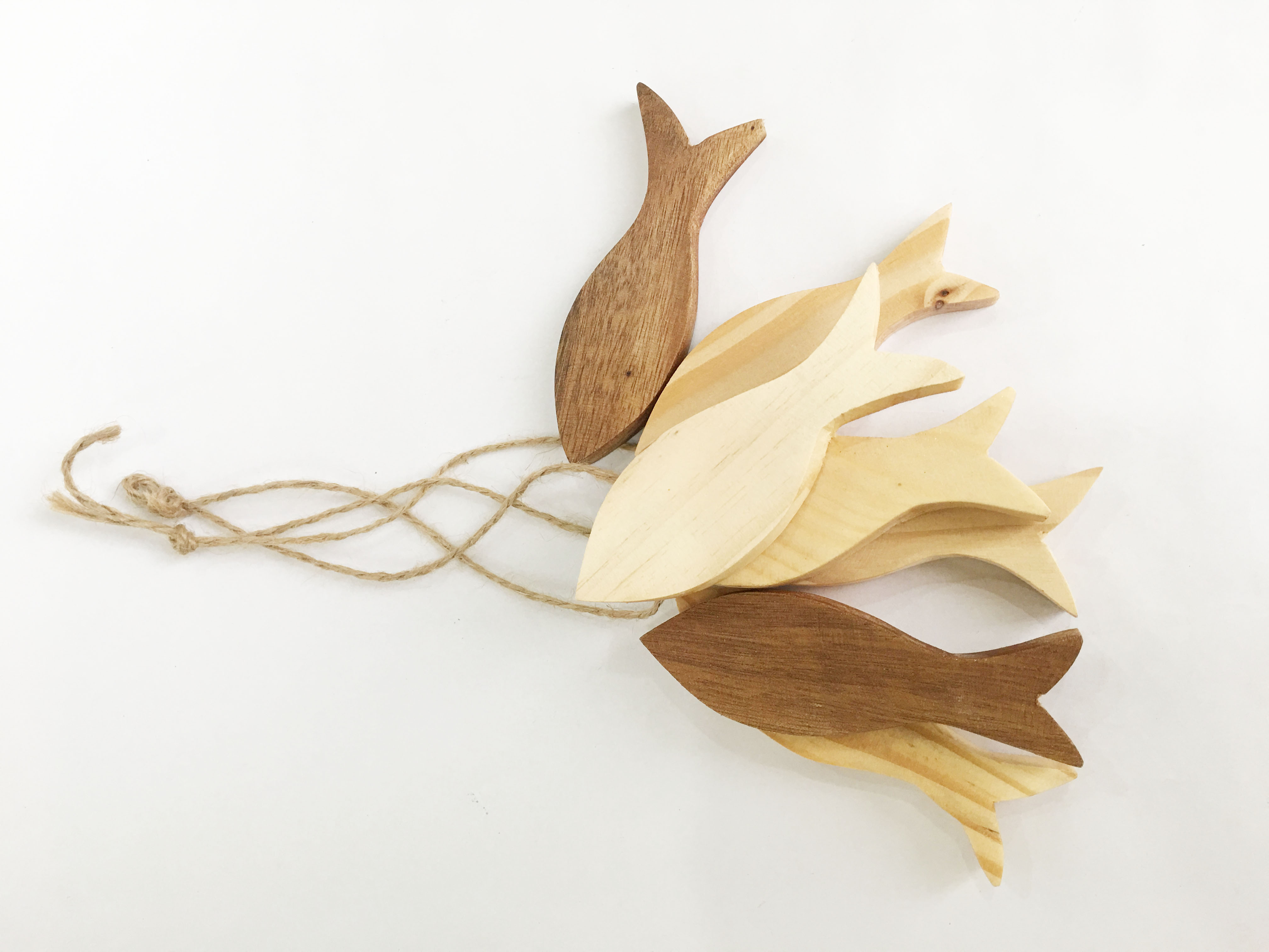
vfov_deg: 48.2
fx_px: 1063
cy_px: 476
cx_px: 634
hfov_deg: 61.7
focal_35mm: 29
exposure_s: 1/33
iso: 40
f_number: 2.2
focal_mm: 4.15
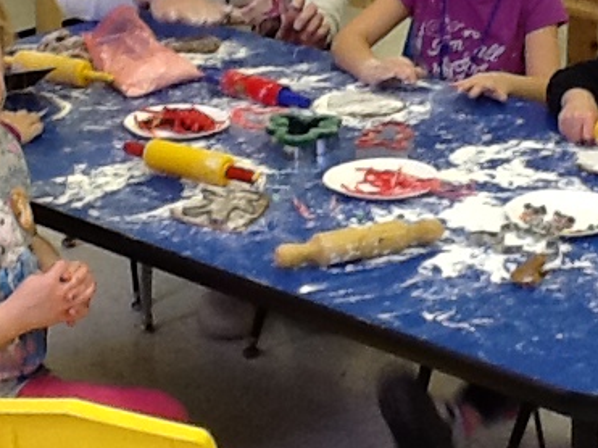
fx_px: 1969
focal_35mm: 114
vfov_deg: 12.8
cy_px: -15
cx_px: 398
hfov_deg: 17.2
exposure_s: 1/30
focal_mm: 2.03
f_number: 2.4
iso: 50
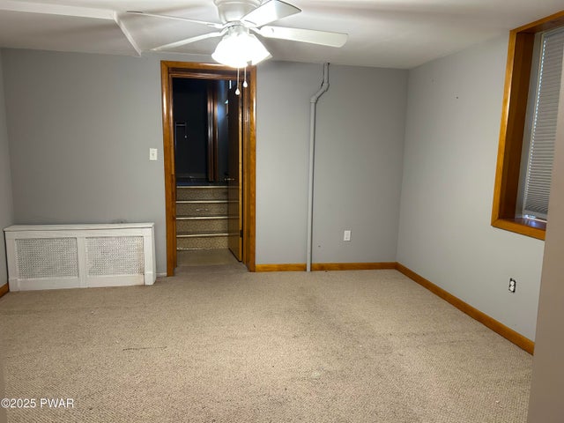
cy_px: 212
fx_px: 424
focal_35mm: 26
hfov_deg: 67.3
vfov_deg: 53.1
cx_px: 282
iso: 200
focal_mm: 5.7
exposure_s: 1/60
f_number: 1.5
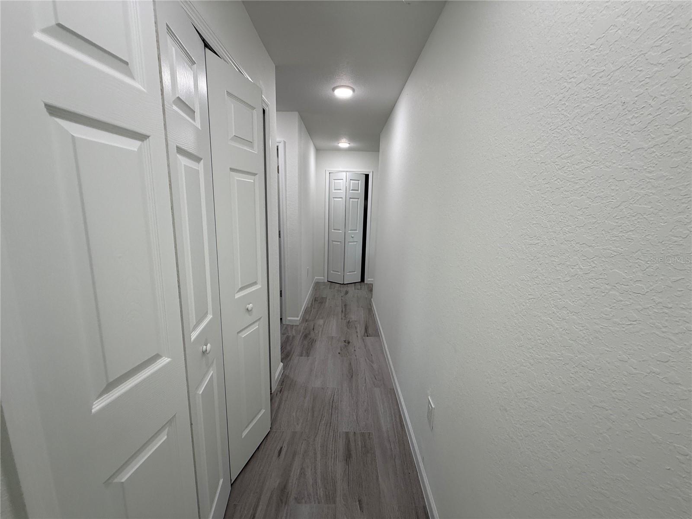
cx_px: 346
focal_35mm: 14
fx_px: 280
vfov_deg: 85.7
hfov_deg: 102.1
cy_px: 260
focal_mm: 2.22
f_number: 2.2
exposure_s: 1/99
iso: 80
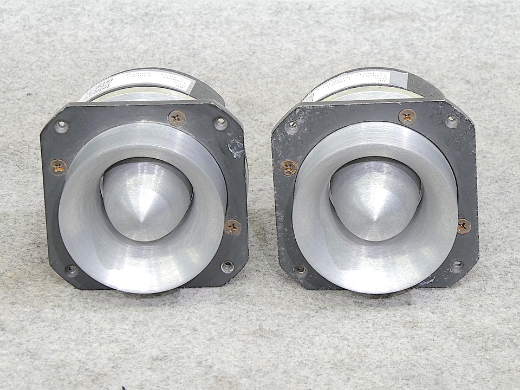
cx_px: 260
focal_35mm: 185
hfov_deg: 10.7
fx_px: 2779
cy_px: 195
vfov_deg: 8.0
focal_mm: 33.2
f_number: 5.6
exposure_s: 1/3.2
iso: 200
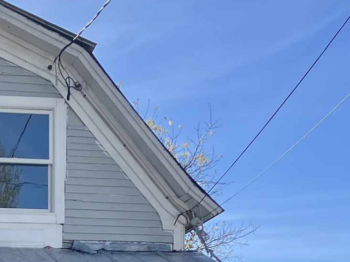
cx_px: -75
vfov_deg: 12.2
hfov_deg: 16.1
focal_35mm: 117
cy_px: 368
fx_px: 1183
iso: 32
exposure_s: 1/1517
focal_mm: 3.99
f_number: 1.8
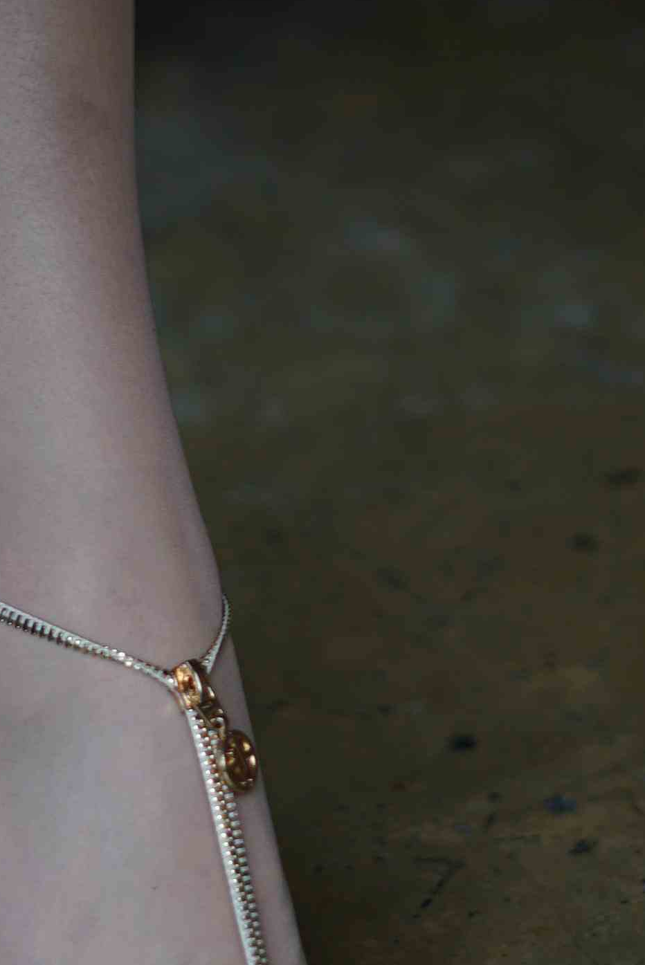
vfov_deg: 13.4
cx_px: 493
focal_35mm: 152
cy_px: 122
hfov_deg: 9.0
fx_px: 4079
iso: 200
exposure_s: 1/100
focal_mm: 50
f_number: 1.8
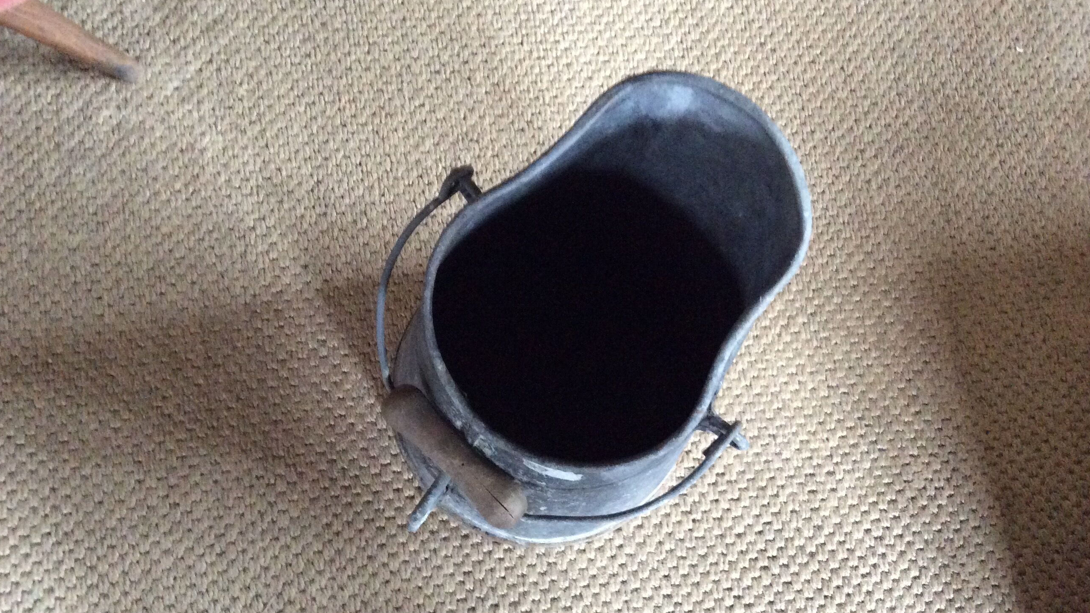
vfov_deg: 33.7
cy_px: 345
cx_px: 545
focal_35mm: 35
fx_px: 1012
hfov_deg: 56.6
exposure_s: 1/17
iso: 400
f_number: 2.4
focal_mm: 3.3
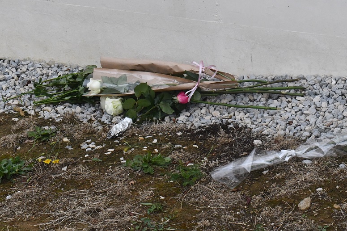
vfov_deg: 13.5
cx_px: 205
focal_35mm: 101
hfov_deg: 20.2
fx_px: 973
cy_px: 67
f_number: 18
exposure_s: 1/1250
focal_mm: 45
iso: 2500
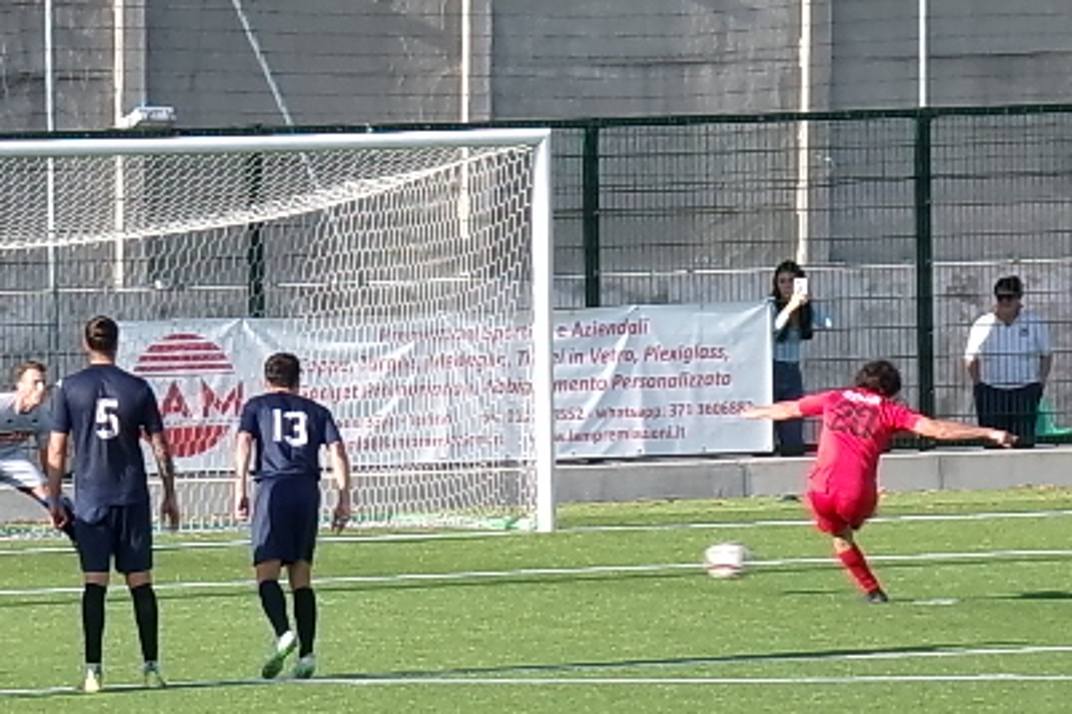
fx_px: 13185
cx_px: 374
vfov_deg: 3.1
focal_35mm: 443
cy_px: 460
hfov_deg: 4.7
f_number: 5.1
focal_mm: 47.8
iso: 100
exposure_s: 1/200
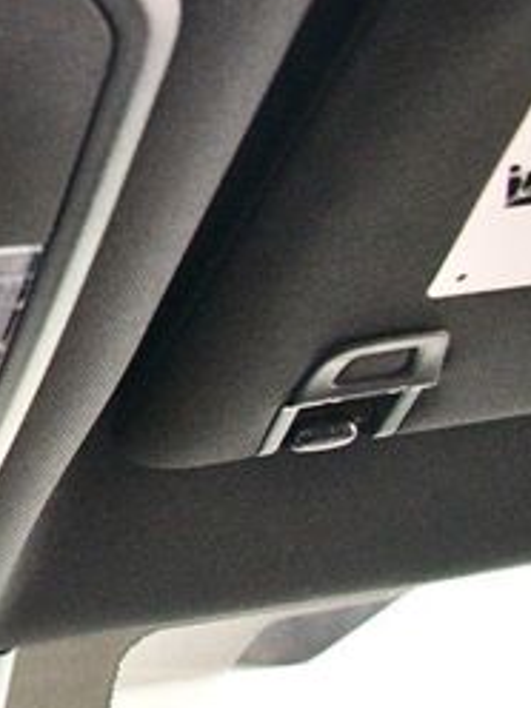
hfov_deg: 18.4
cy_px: 194
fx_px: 1370
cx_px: -354
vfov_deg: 28.6
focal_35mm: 67
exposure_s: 1/50
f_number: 3.5
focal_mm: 18
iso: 12800
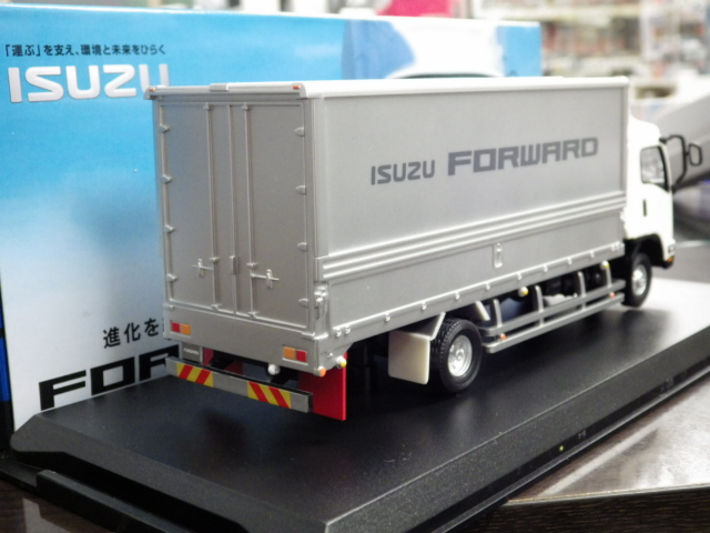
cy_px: 266
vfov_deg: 29.1
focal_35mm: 50
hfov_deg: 38.2
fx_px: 1026
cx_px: 355
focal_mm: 9
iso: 800
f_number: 3.8
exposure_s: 1/25
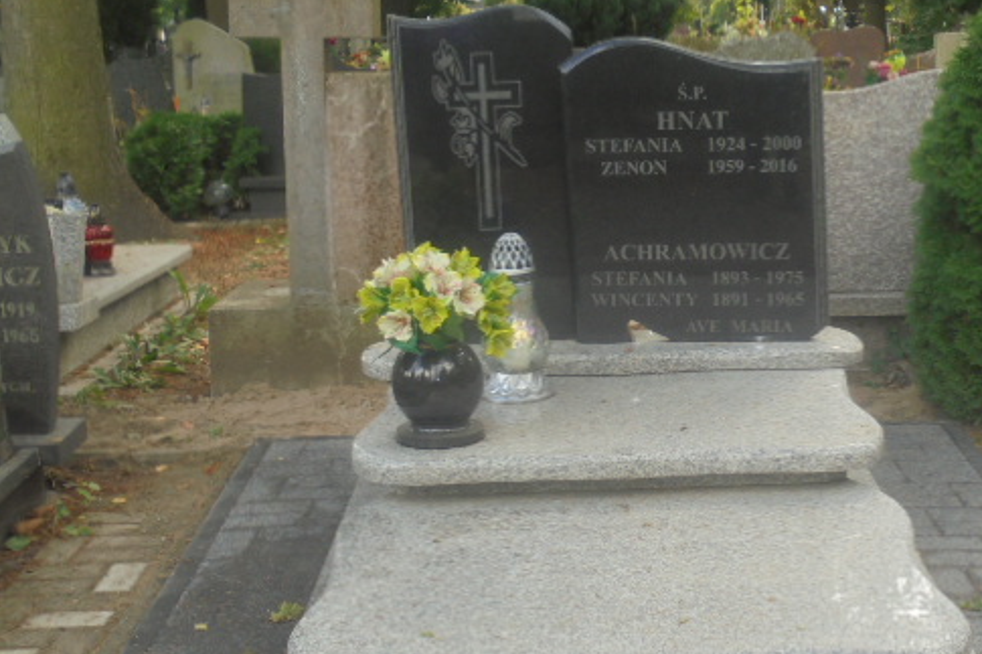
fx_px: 1609
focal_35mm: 59
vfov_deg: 23.0
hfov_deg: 33.7
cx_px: 646
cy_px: 364
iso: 100
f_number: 4.5
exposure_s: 1/125
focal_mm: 7.8
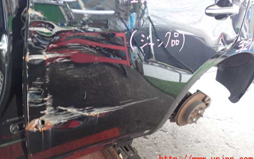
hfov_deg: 59.6
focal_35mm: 32
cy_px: 69
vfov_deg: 39.4
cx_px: 127
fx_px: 222
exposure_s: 1/30
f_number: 2.3
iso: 400
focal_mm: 5.4
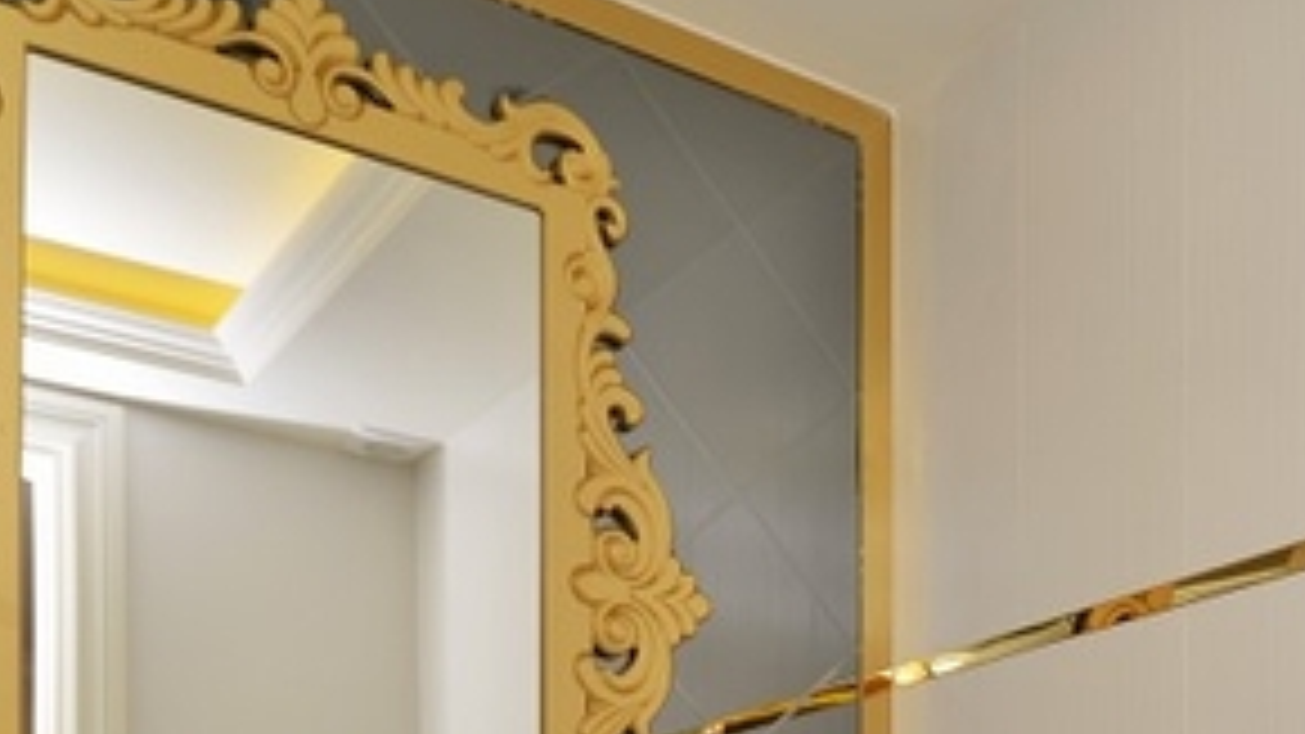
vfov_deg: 22.1
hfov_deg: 41.9
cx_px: 1033
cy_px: 1018
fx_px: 1626
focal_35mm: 47
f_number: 4
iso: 100
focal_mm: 12
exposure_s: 1/60
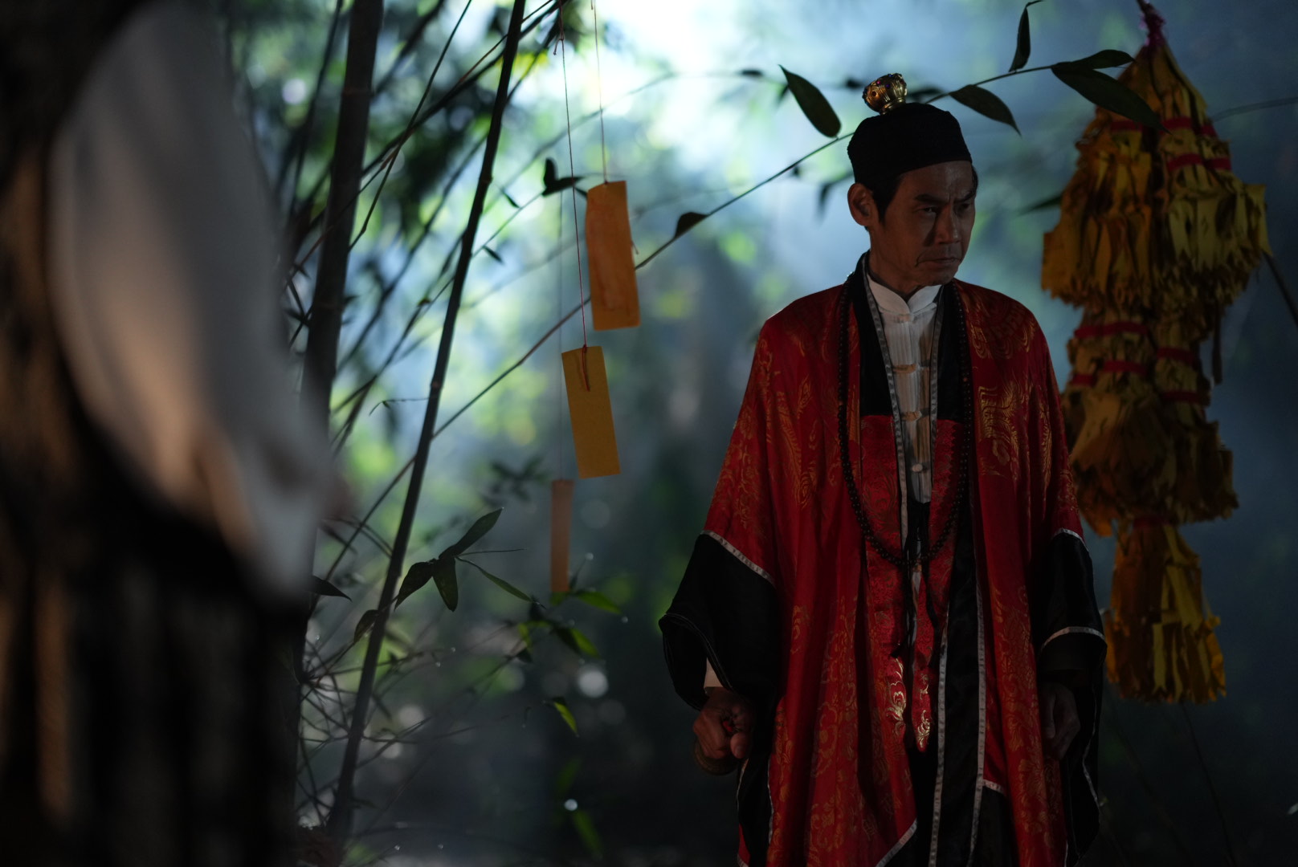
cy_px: 434
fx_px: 3067
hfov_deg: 23.9
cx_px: 649
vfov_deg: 16.1
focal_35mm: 85
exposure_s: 1/125
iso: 1600
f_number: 1.4
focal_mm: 85
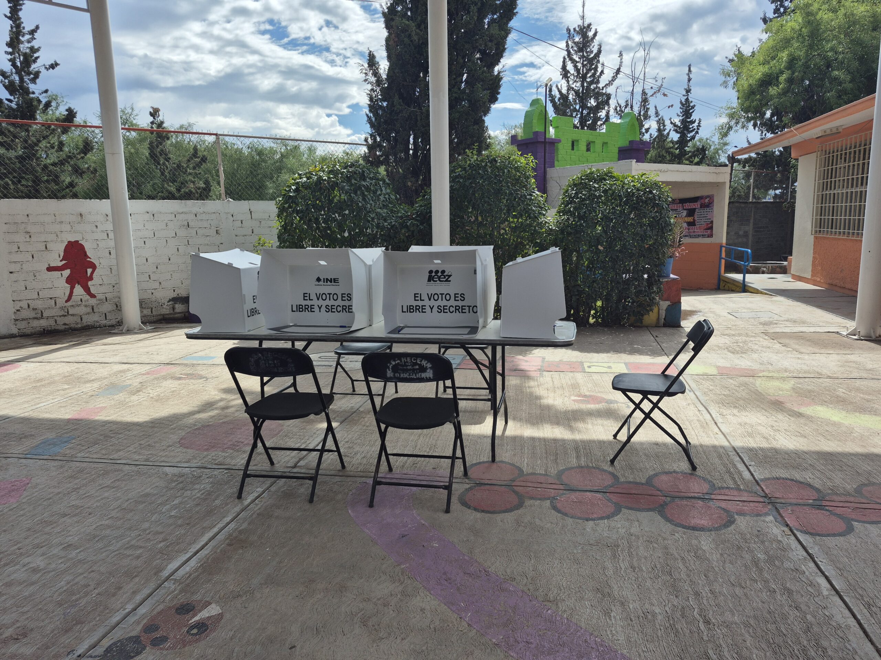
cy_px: 330
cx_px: 440
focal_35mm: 23
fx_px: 585
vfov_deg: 58.9
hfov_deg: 73.9
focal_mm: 5.4
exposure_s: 1/2272
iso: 25
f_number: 1.8
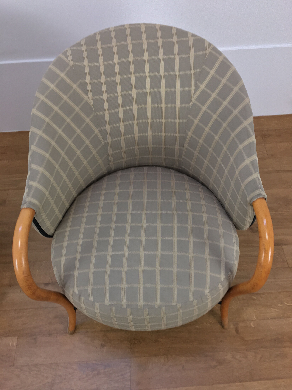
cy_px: 195
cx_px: 146
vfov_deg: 61.7
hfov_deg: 48.2
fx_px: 326
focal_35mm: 29
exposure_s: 1/30
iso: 40
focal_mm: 4.15
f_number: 2.2
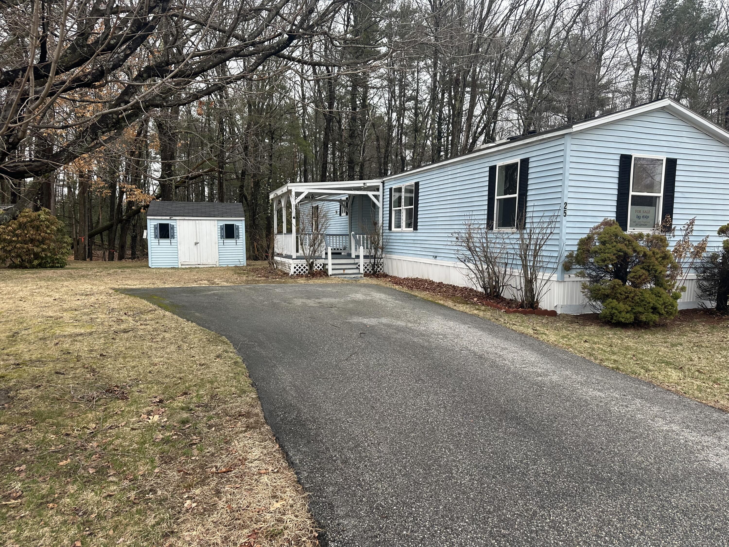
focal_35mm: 24
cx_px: 364
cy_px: 274
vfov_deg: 56.8
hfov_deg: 71.6
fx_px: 505
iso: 80
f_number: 1.78
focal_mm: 6.86
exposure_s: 1/836
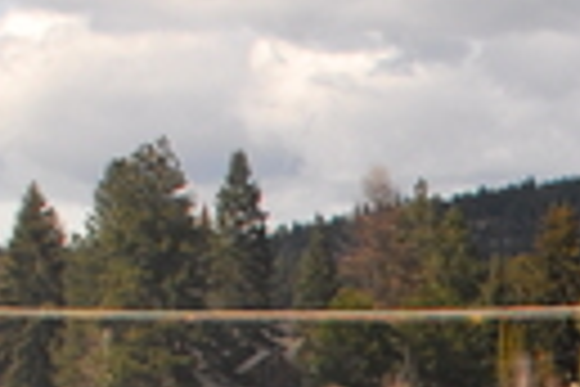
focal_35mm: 223
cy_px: 758
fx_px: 3592
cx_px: 1209
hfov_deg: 8.7
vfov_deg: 6.0
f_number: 5
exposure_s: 1/1600
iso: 320
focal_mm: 24
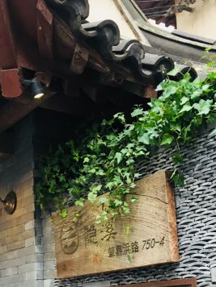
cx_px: 39
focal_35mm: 57
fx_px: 474
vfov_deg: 32.4
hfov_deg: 25.2
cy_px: 249
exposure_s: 1/33
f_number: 2.2
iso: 32
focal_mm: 4.15
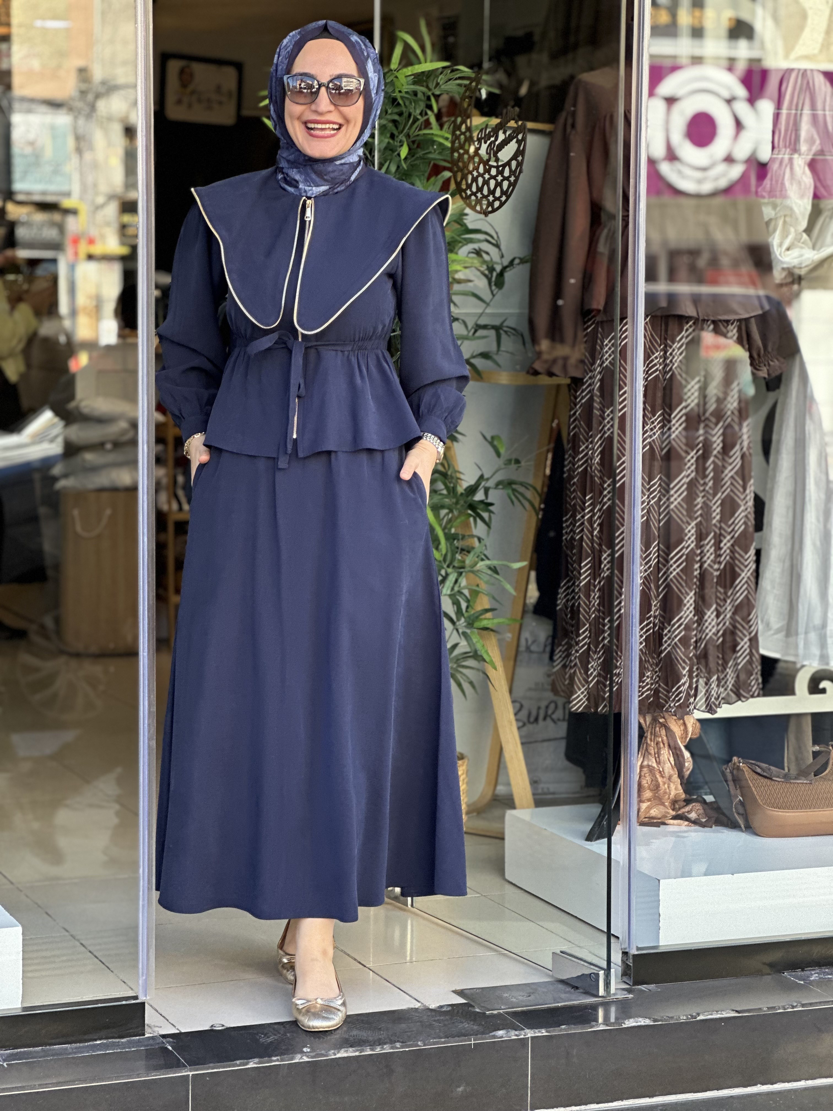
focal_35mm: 77
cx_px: 416
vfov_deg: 25.3
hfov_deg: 19.1
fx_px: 2471
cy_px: 556
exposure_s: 1/121
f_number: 2.8
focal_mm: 9
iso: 80
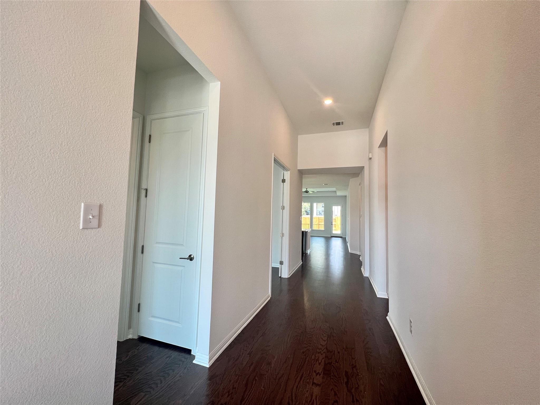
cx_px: 270
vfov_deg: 89.9
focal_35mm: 13
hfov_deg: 106.2
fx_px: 203
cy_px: 202
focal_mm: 1.57
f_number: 1.8
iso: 160
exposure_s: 1/120
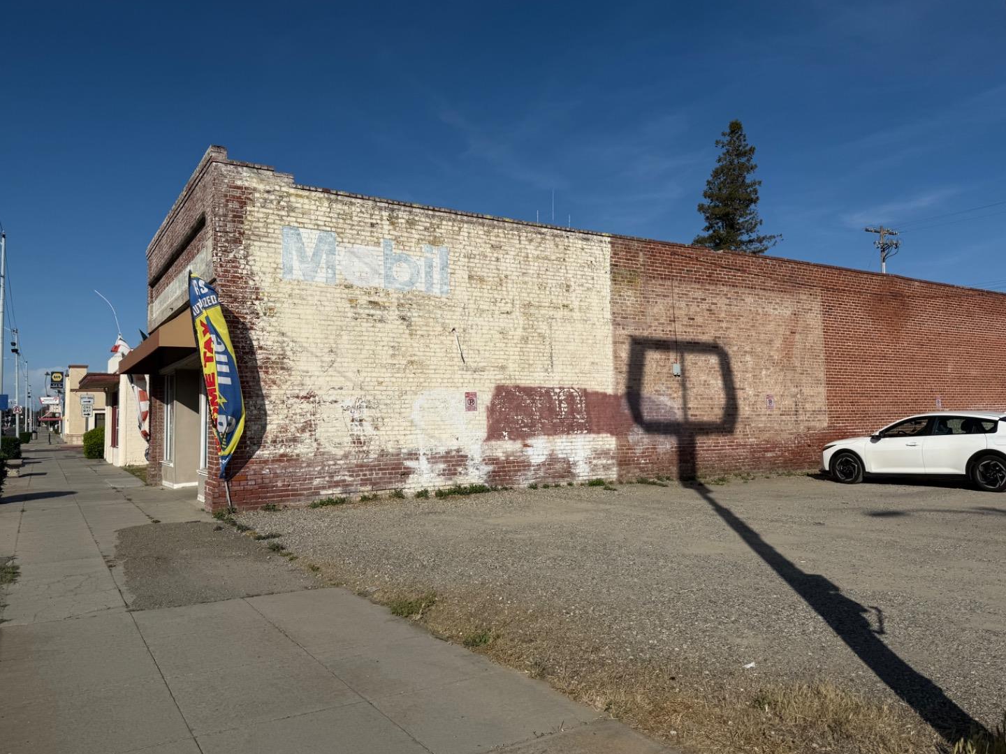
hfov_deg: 69.4
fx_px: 727
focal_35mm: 25
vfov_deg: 54.9
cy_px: 368
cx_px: 490
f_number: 1.78
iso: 80
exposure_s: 1/10309
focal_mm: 6.76
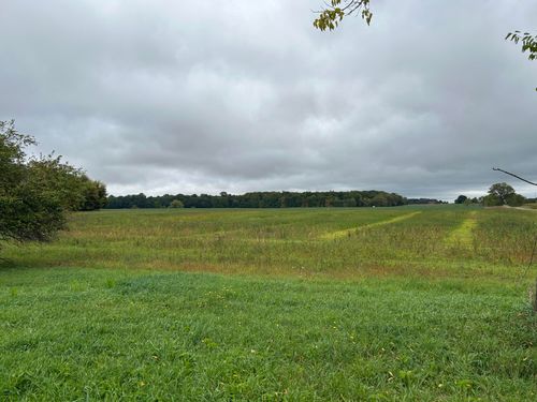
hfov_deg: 67.3
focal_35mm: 26
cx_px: 268
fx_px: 403
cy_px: 201
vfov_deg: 53.1
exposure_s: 1/3968
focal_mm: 5.7
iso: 50
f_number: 1.5
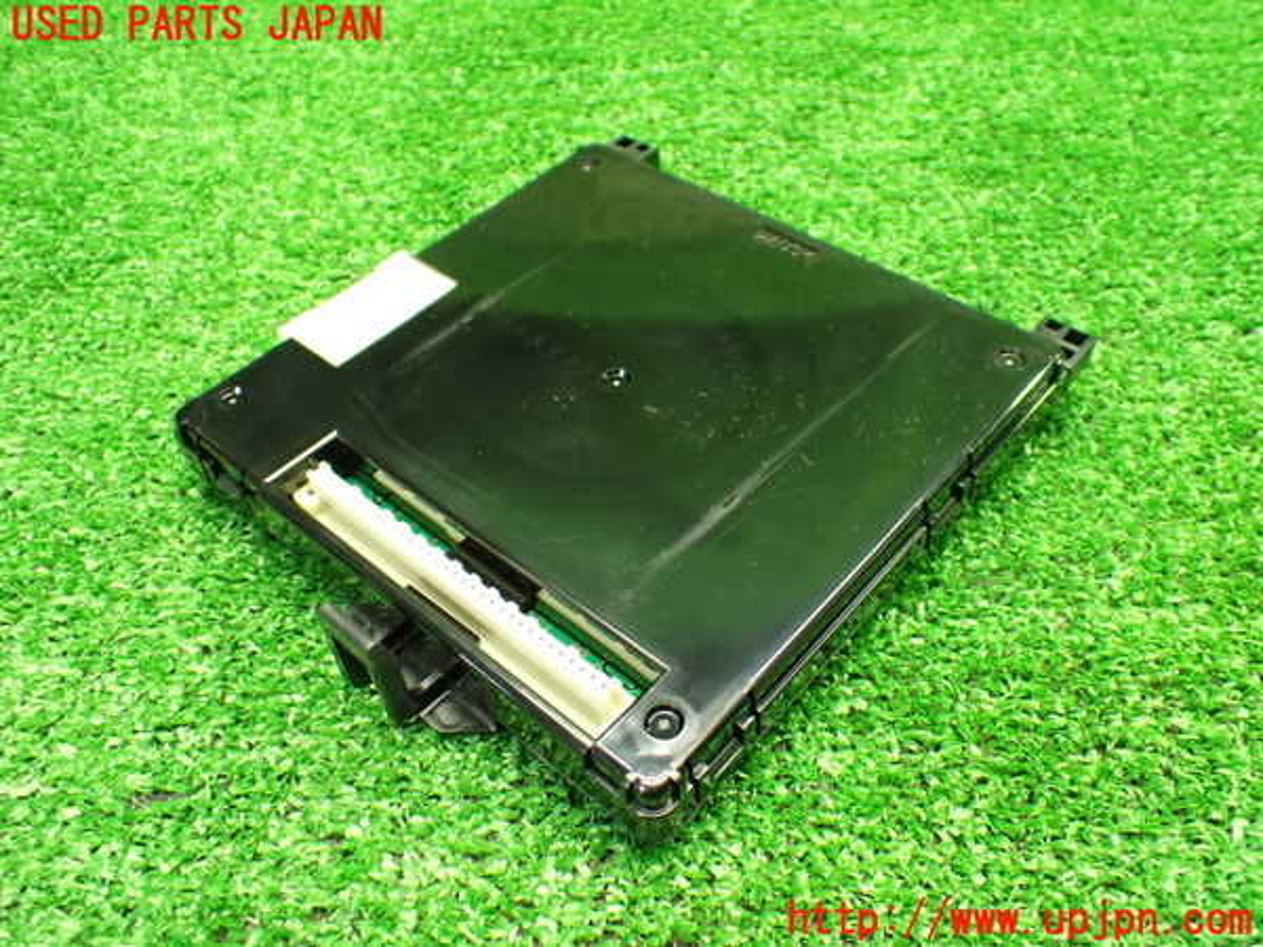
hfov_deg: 60.0
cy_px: 474
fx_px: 1095
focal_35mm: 30
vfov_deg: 46.8
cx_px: 632
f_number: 2.3
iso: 800
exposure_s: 1/60
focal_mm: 5.4
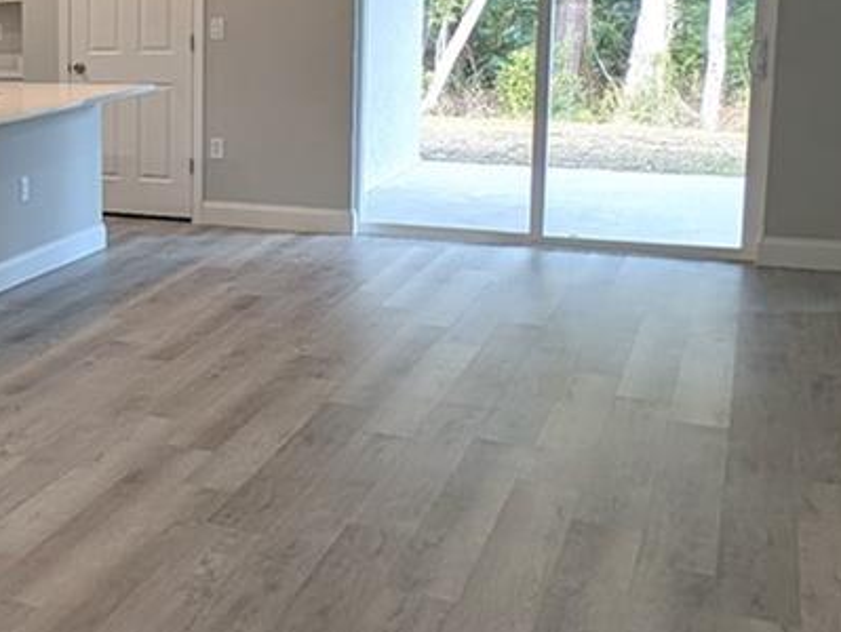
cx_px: -285
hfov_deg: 30.3
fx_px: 1167
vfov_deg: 29.8
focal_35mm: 48
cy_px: 158
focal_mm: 2.23
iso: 58
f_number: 1.95
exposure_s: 1/60
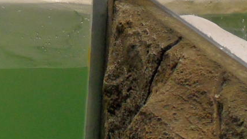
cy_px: -75
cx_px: 15
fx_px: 636
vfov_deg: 11.9
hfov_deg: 21.4
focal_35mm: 97
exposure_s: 1/30
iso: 160
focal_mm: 3.9
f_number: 3.2
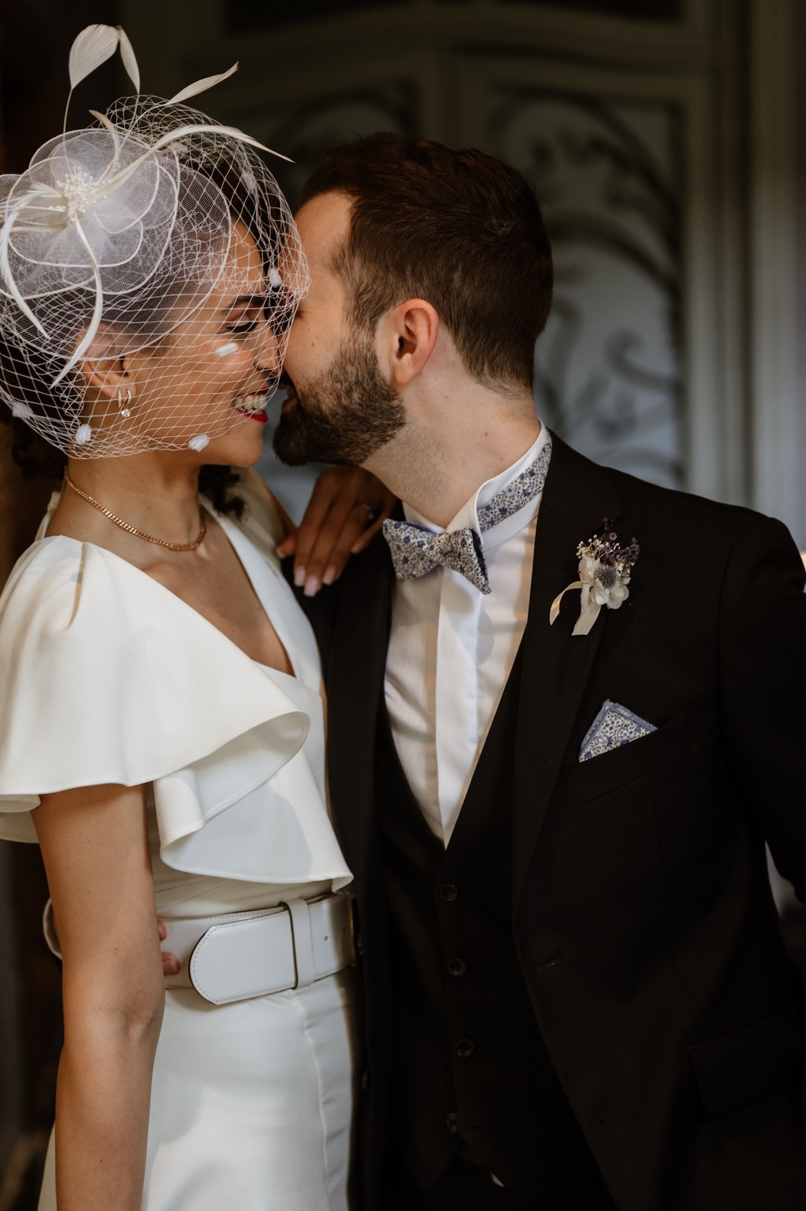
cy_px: 615
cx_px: 400
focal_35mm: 62
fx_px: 2085
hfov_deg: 21.9
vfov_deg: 32.4
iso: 400
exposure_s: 1/320
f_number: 2
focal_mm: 50
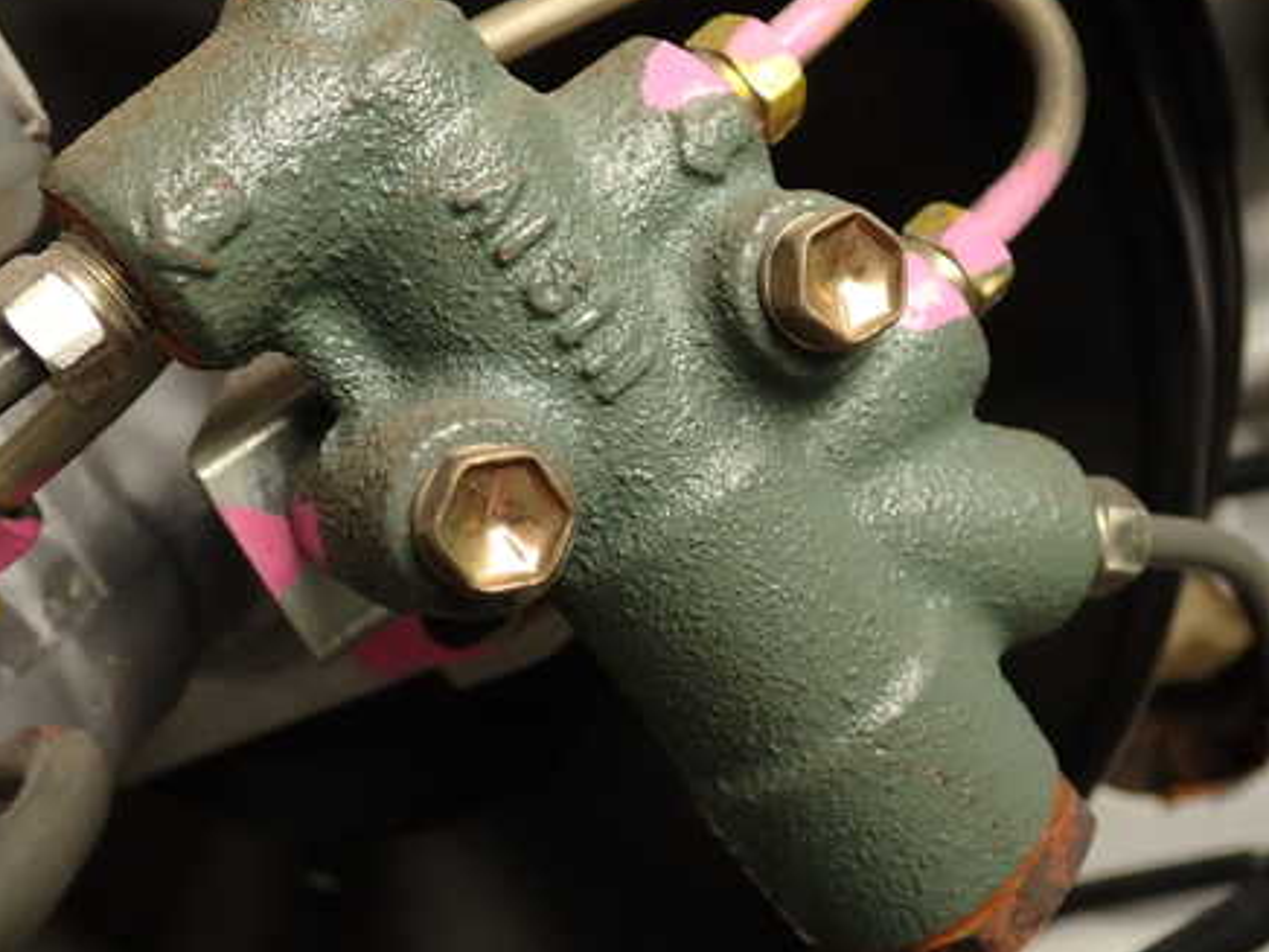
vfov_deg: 32.9
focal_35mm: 44
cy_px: 448
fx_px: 1613
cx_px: 608
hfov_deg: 42.9
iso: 125
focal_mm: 5.79
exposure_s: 1/60
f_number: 2.4
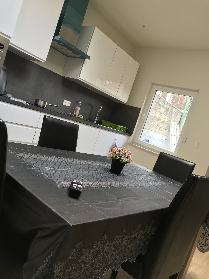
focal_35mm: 28
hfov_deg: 49.7
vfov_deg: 63.4
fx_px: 225
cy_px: 140
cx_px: 104
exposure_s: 1/100
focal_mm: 3.99
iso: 32
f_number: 1.8
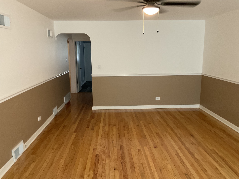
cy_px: 90
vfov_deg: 48.2
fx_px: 200
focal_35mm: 29
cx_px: 120
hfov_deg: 61.7
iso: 250
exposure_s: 1/40
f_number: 1.8
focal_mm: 3
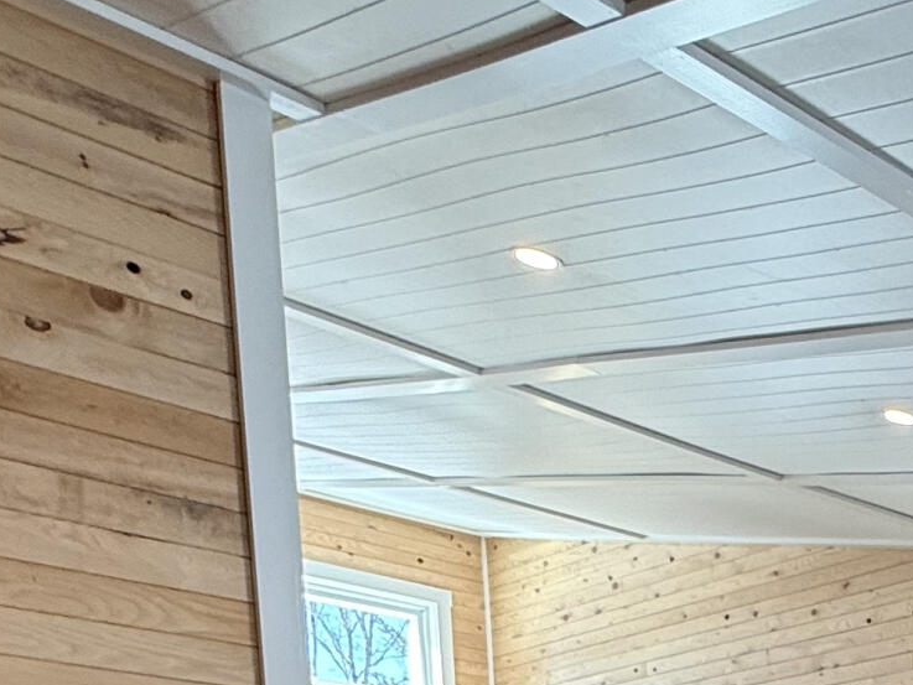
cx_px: 1034
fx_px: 1504
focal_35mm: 57
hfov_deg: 29.9
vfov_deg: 19.7
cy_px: 1195
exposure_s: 1/120
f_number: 2.2
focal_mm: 2.22
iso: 80
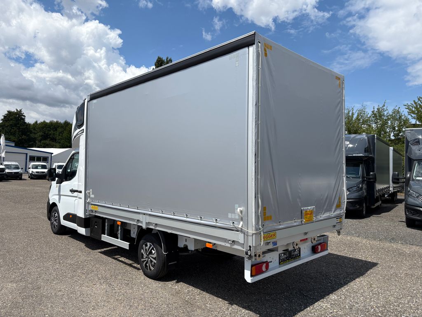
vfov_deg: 53.1
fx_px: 317
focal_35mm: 26
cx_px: 211
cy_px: 158
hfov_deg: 67.3
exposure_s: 1/5348
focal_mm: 5.96
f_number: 1.6
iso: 50
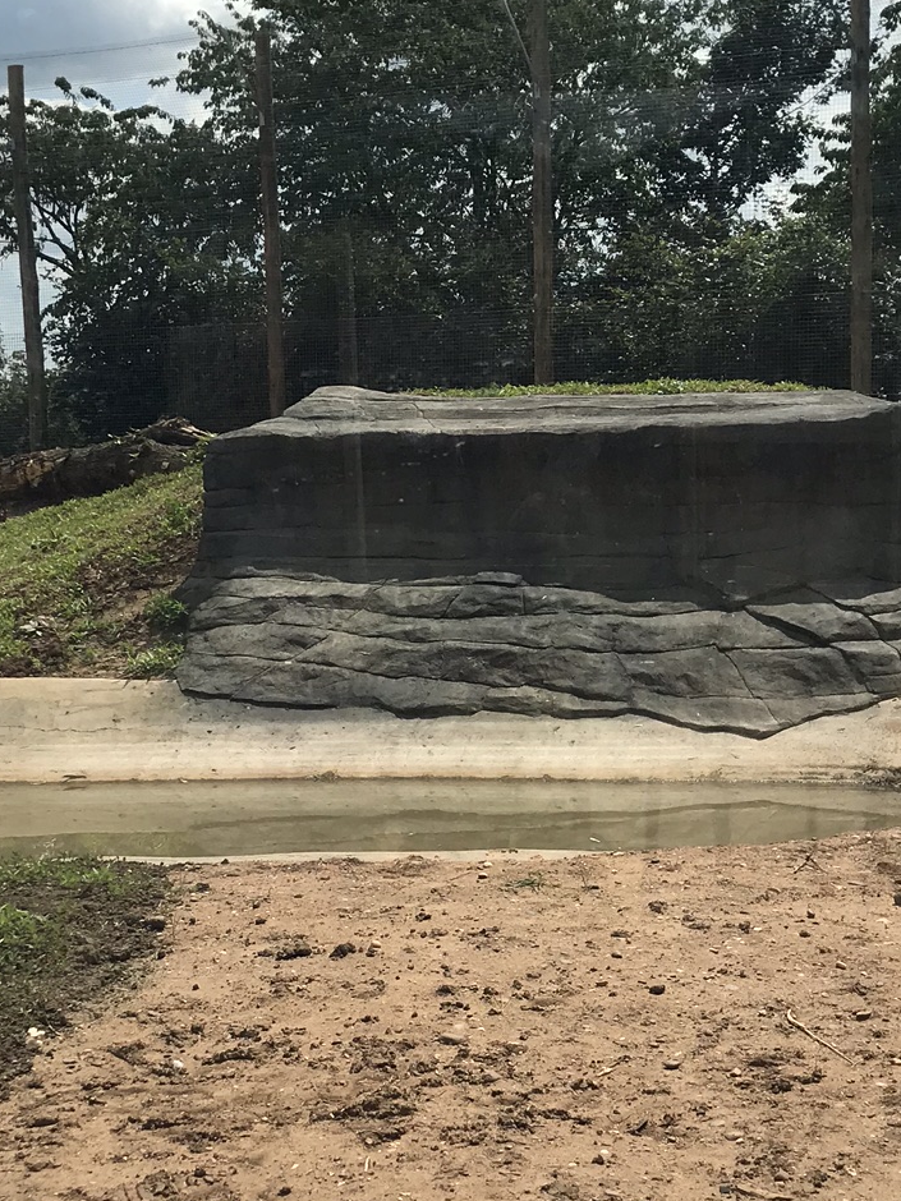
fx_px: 2117
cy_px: 784
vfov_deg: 31.5
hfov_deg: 24.0
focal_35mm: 61
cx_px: 332
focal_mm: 3.99
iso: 20
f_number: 1.8
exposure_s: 1/3096
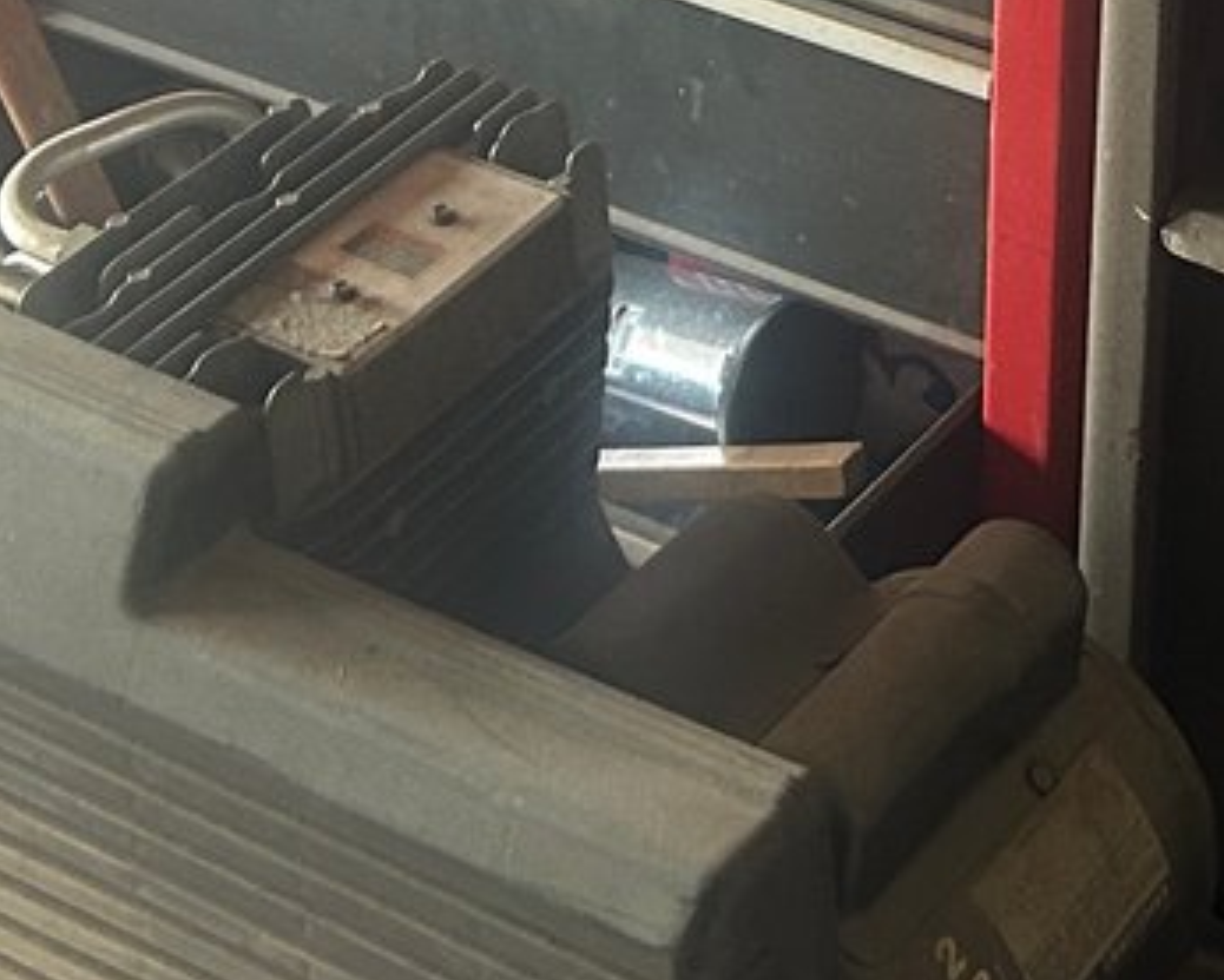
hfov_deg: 17.2
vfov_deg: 13.3
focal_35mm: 111
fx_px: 4022
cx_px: 854
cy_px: -338
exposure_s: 1/60
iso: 250
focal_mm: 5.7
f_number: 1.5
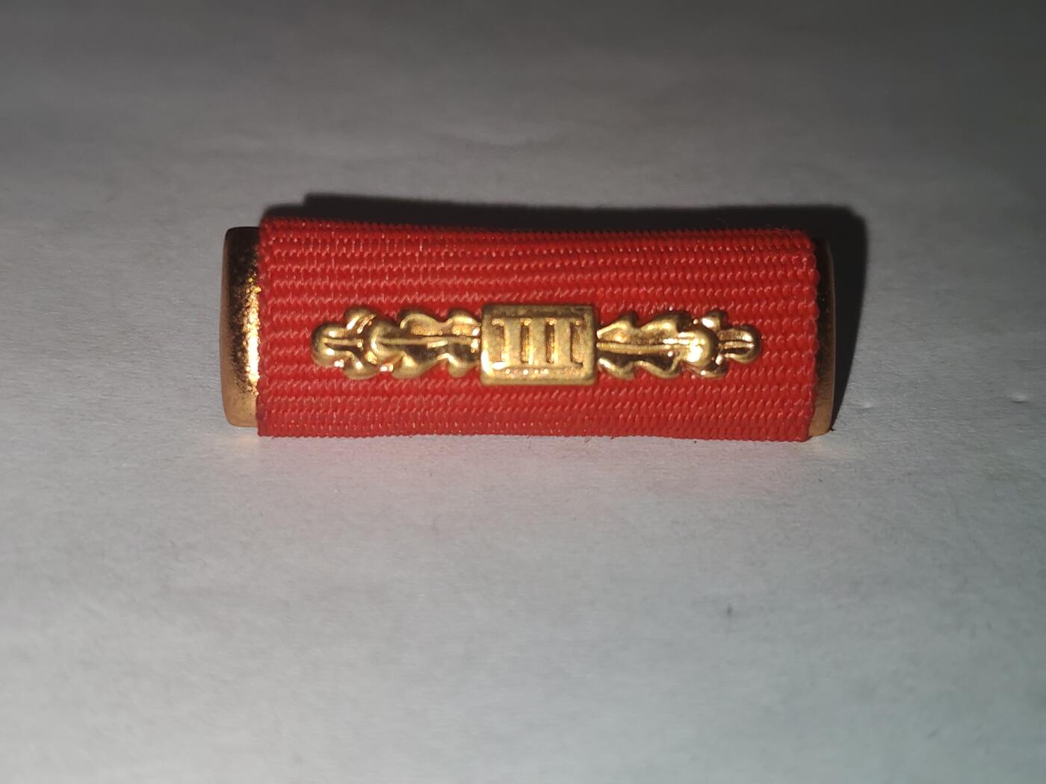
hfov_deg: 35.5
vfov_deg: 27.0
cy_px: 392
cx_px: 523
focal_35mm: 54
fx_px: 1632
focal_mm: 5.52
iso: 80
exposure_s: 1/100
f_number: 1.95
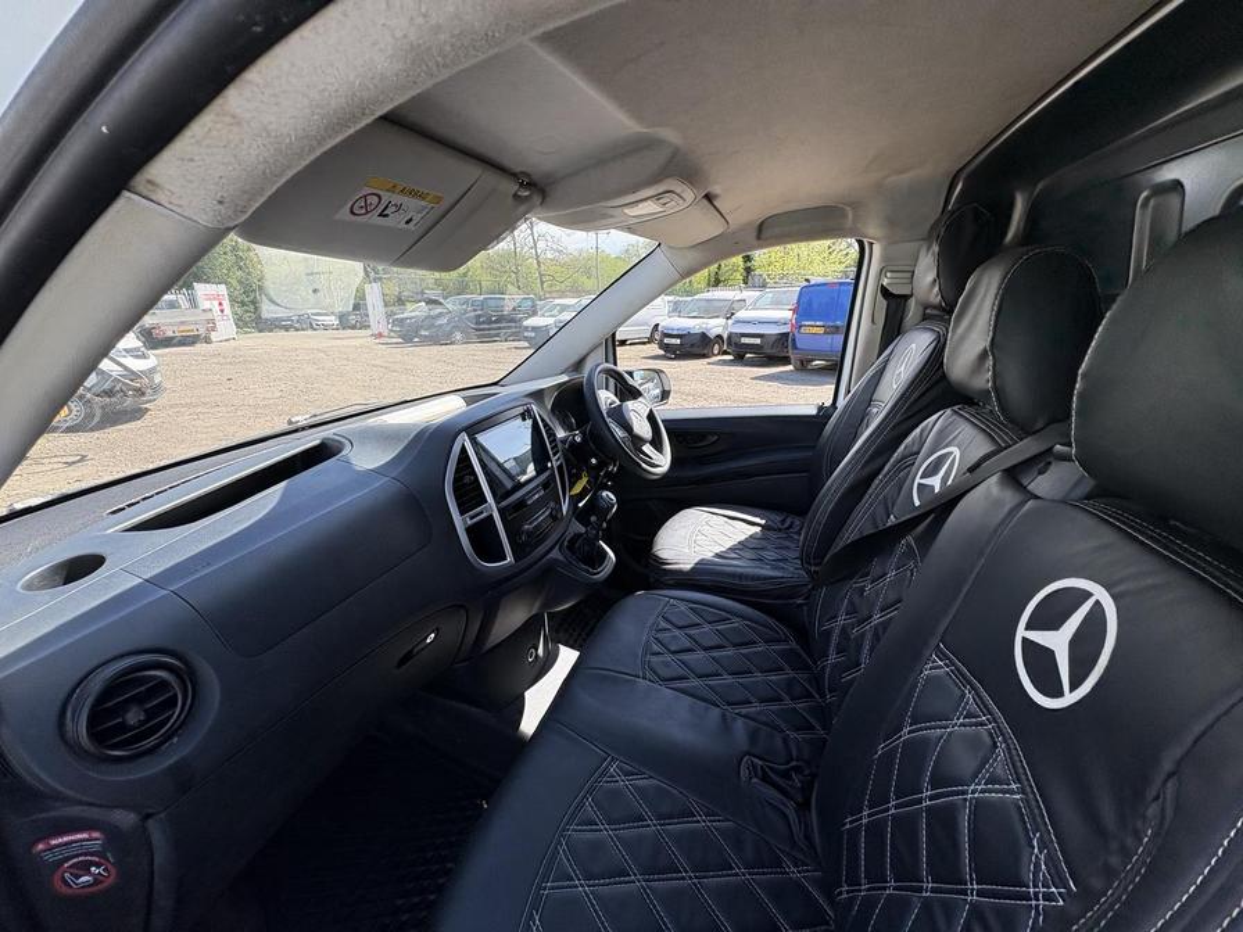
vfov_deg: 85.7
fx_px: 503
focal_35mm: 14
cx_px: 622
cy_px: 466
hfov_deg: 102.1
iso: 64
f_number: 2.2
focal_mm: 2.22
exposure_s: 1/453
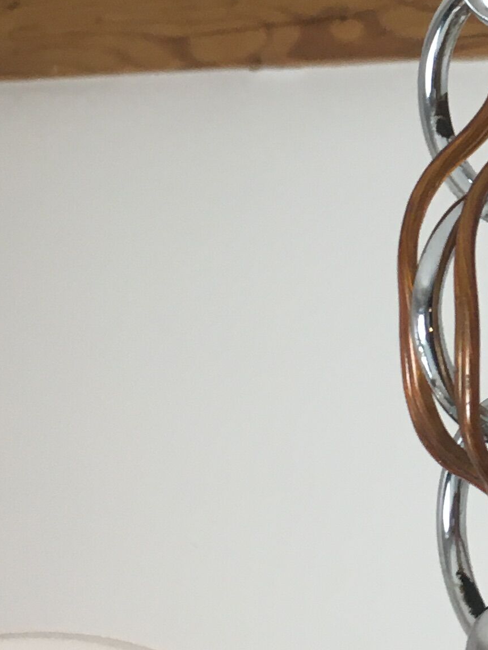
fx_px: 1917
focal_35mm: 102
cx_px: 608
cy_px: 51
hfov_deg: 14.0
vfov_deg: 18.9
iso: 40
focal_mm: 4.15
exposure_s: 1/33
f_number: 2.2
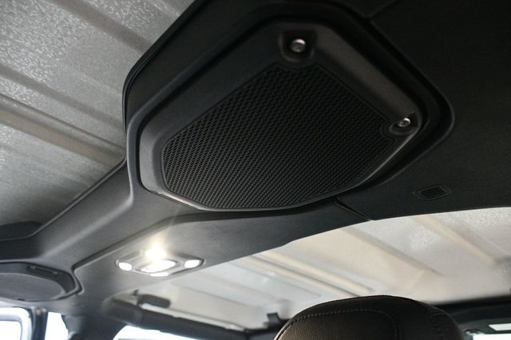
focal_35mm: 30
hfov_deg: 62.0
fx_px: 426
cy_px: 170
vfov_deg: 43.6
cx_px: 256
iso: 5000
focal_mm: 20
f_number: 3.5
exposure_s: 1/60
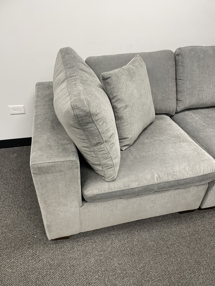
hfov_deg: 53.1
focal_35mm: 26
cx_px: 108
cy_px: 143
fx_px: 215
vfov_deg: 67.3
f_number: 1.6
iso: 125
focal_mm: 4.2
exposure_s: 1/120
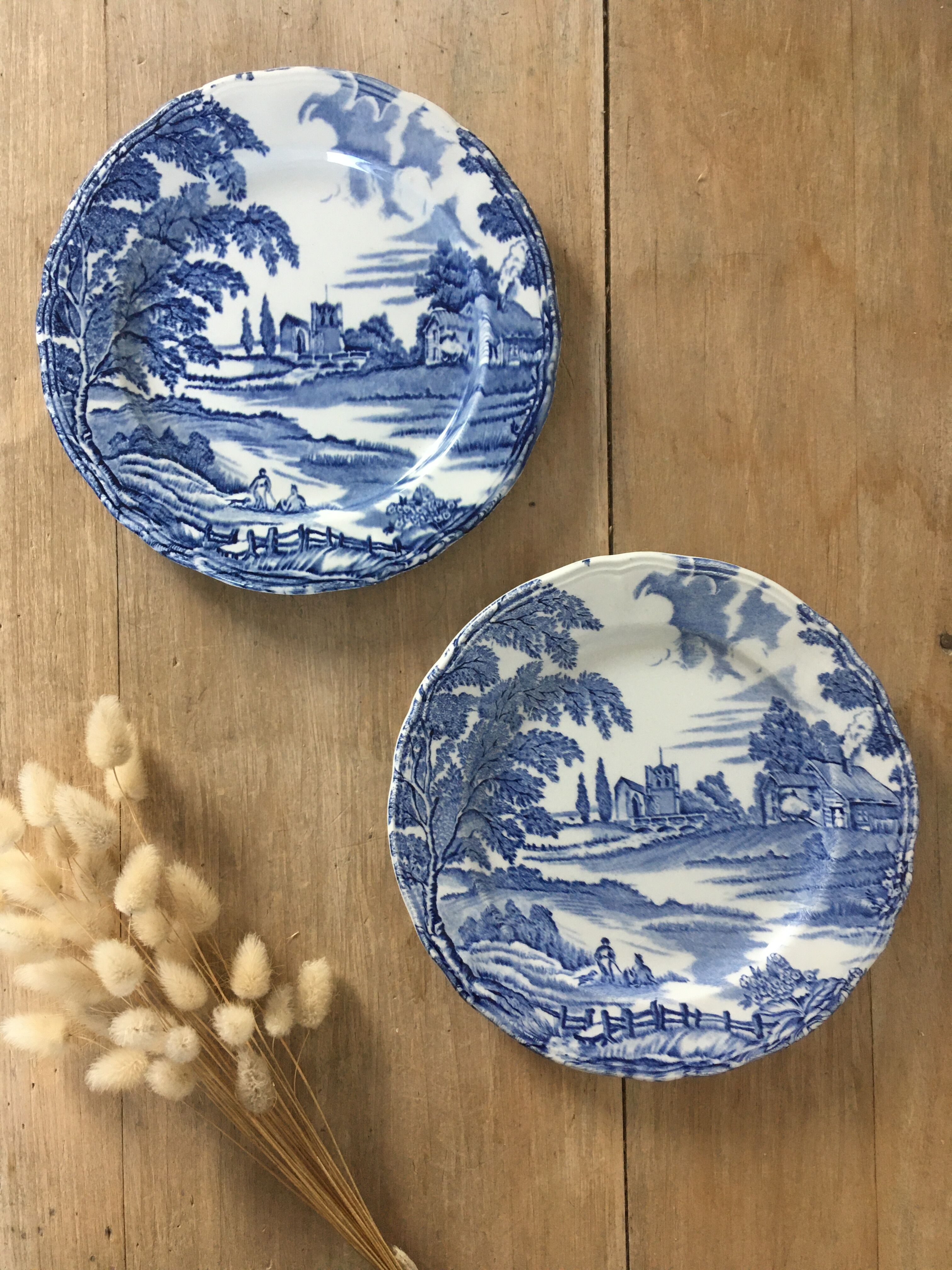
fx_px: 1063
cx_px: 476
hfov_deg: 48.2
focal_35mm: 29
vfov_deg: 61.7
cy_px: 635
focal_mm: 4.15
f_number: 2.2
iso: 125
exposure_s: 1/33
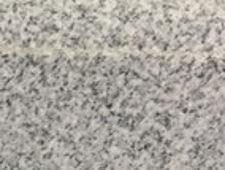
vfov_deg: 7.0
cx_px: -217
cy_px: 469
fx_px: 1276
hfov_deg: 9.5
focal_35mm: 196
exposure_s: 1/128
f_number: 2.4
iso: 25
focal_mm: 3.3
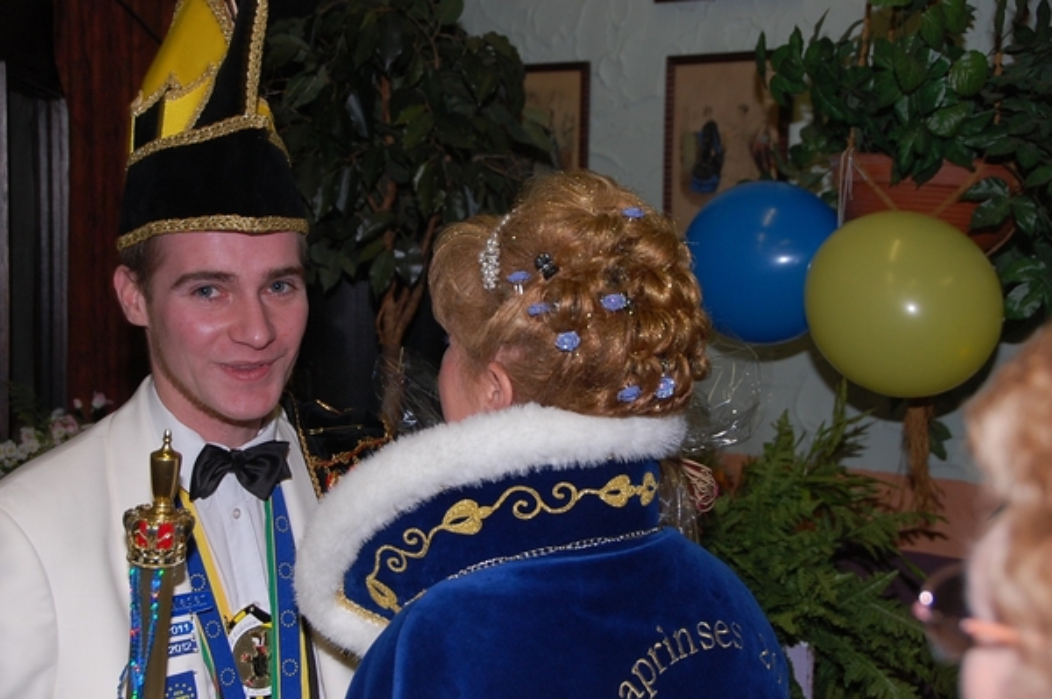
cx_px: 526
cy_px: 350
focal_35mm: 52
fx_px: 1533
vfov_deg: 25.7
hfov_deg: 37.9
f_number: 4.5
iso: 400
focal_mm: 35
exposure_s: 1/60
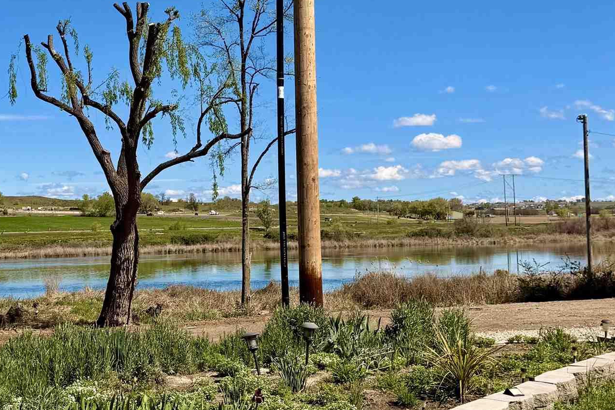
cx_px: 232
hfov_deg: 33.2
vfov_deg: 22.6
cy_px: 163
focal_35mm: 60
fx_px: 1025
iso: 80
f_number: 1.78
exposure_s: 1/6711
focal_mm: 6.76
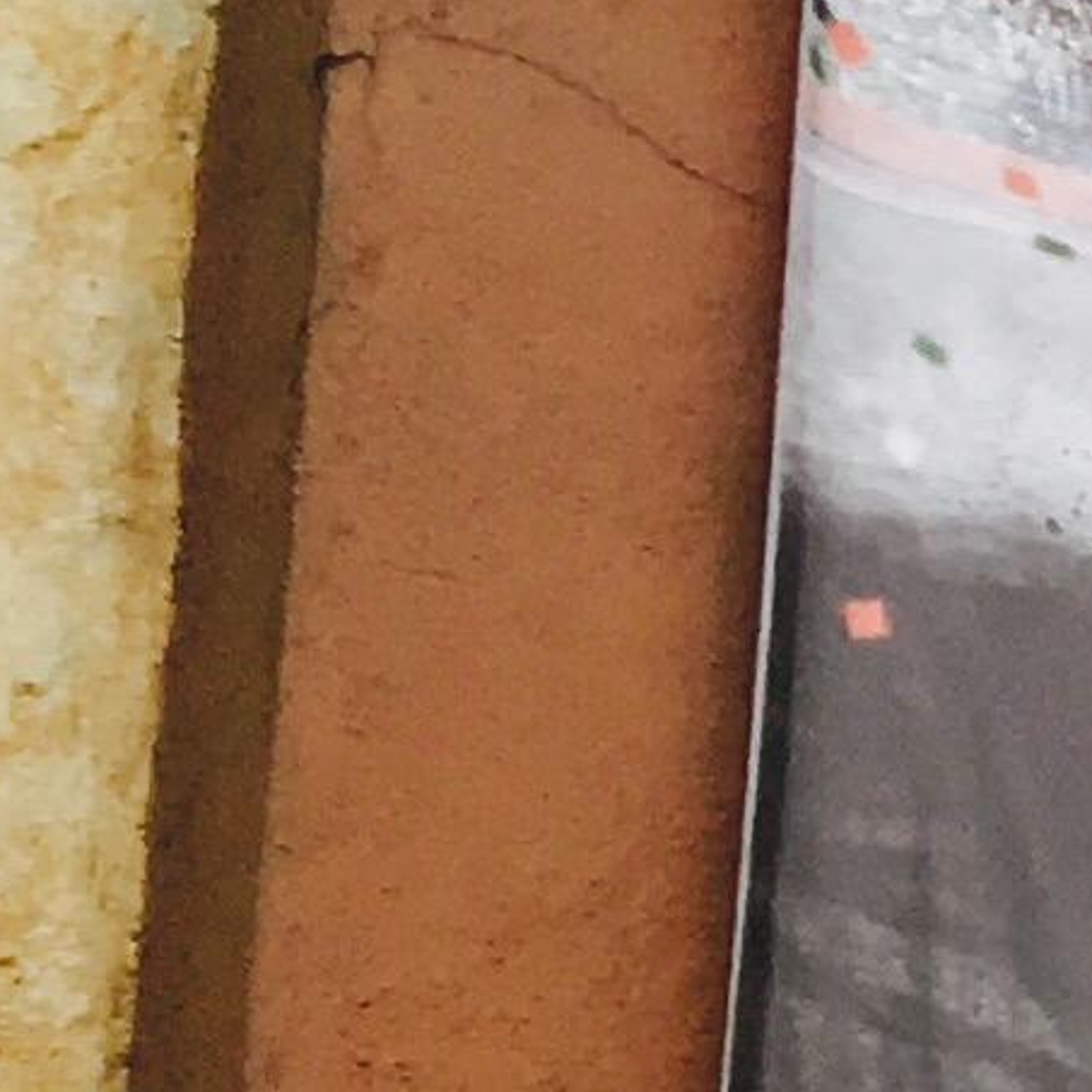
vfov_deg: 7.4
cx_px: 4175
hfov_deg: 6.4
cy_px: 2211
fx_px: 8137
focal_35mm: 228
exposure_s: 1/523
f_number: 2.2
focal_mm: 4.15
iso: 25
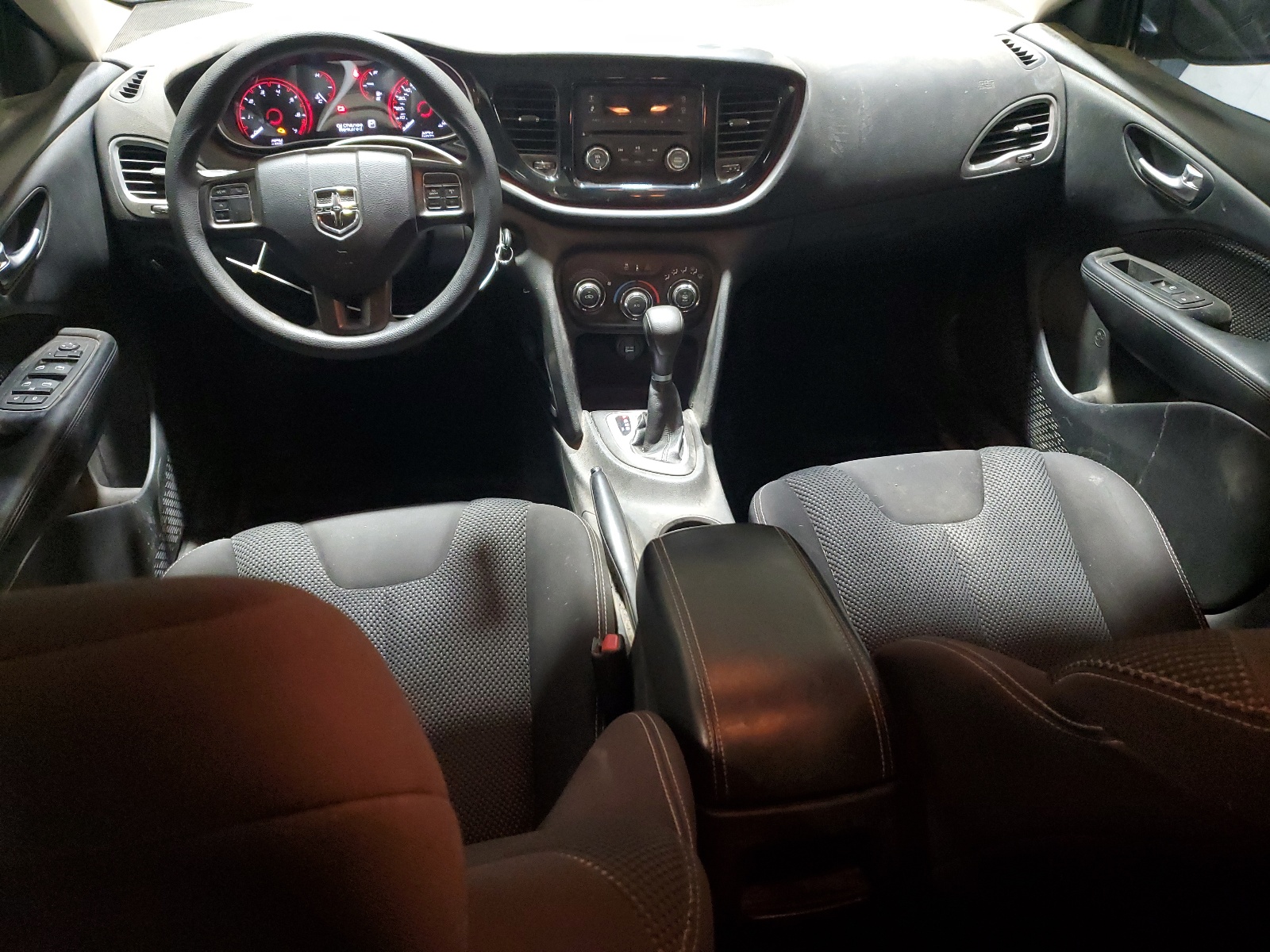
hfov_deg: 67.3
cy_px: 476
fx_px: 954
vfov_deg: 53.1
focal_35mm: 26
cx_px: 635
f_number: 1.5
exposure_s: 1/40
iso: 340
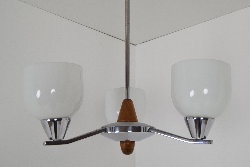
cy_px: 84
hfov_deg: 49.5
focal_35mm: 39
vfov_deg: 34.3
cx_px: 125
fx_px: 271
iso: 1600
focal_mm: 26
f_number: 7.1
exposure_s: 1/200
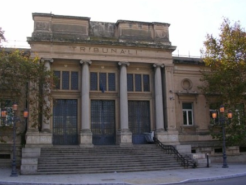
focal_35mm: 41
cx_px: 119
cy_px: 94
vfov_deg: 35.2
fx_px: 292
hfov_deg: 45.7
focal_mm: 5.8
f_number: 2.8
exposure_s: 1/556
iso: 50
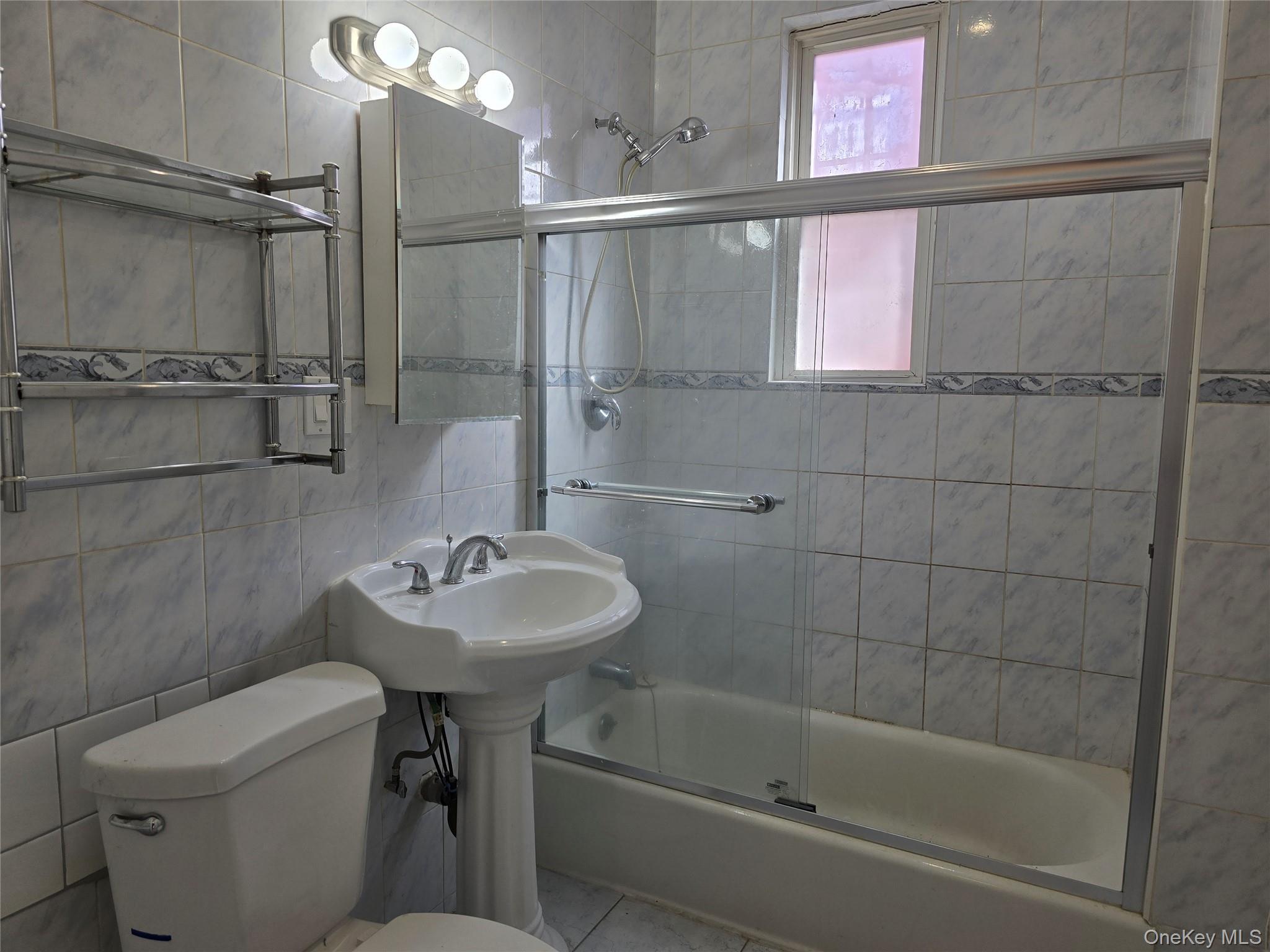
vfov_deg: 58.9
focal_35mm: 23
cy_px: 476
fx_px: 844
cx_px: 635
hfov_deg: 73.9
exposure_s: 1/120
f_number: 1.7
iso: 40
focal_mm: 6.3
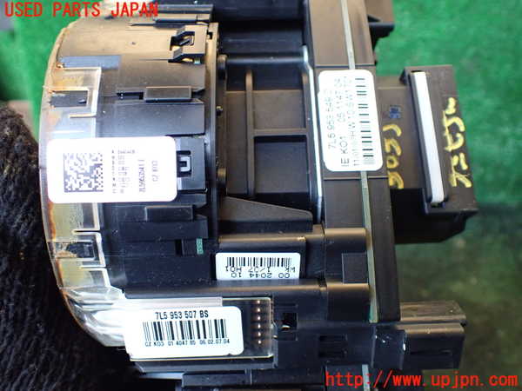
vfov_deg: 46.8
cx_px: 261
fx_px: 452
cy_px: 196
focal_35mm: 30
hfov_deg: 60.0
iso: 800
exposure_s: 1/100
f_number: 2.3
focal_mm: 5.4
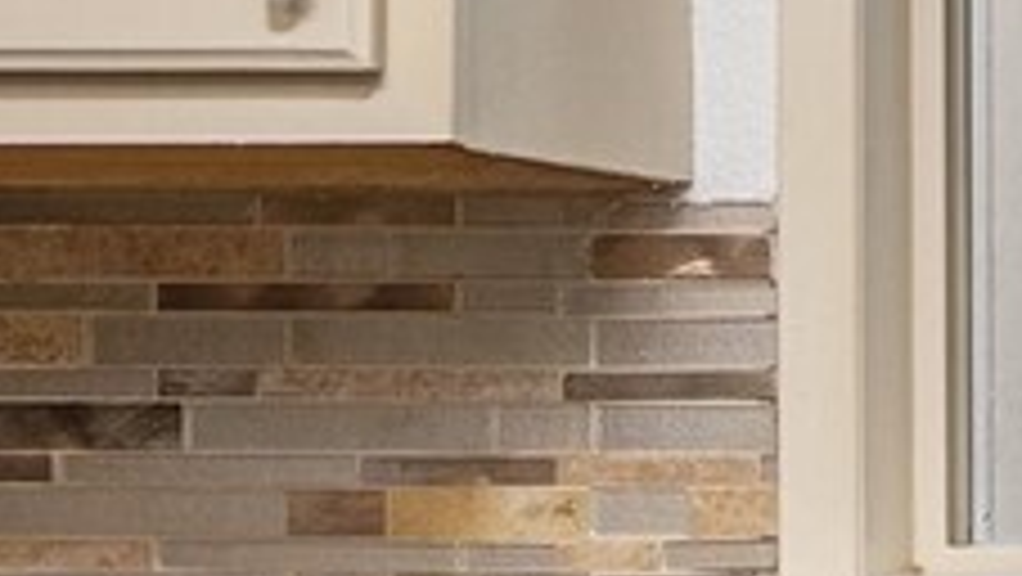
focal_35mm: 125
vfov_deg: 9.7
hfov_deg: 14.6
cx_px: 1938
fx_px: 3389
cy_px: 418
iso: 1000
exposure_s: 1/4
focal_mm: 16
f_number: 7.1
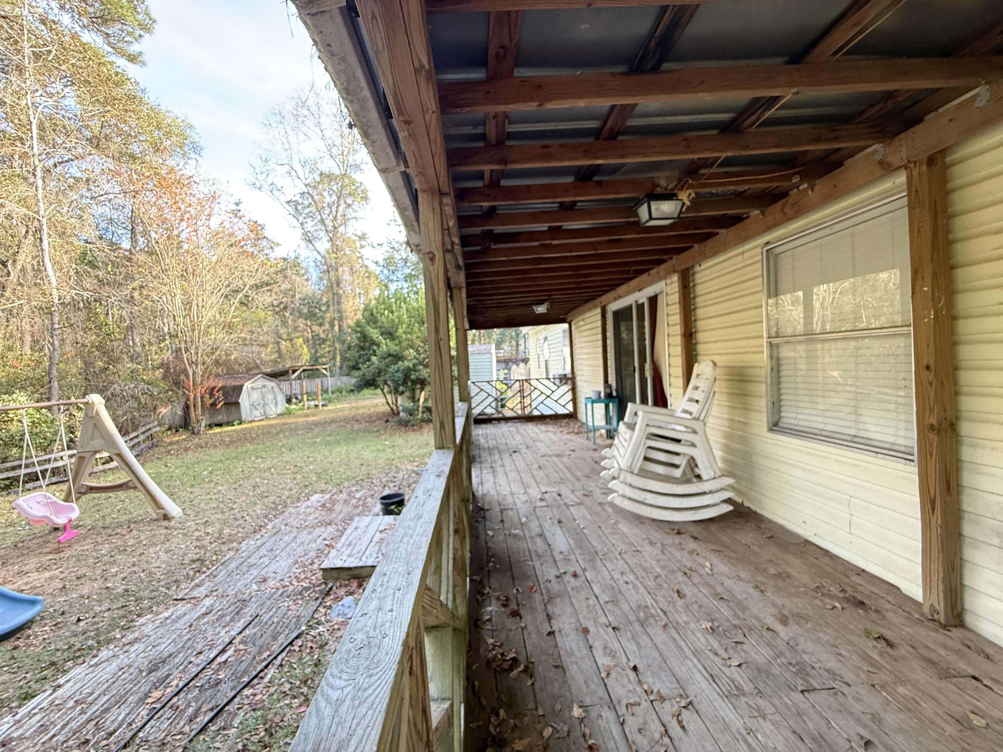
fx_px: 406
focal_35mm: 14
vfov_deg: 85.7
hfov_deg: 102.1
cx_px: 502
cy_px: 376
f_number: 2.2
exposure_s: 1/69
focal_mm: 2.22
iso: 320
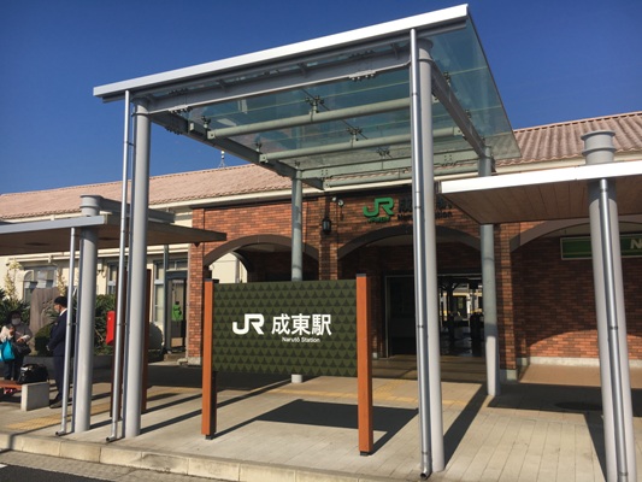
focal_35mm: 29
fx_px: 538
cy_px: 241
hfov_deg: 61.6
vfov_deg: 48.2
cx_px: 321
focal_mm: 4.15
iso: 25
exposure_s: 1/2404
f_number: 2.2
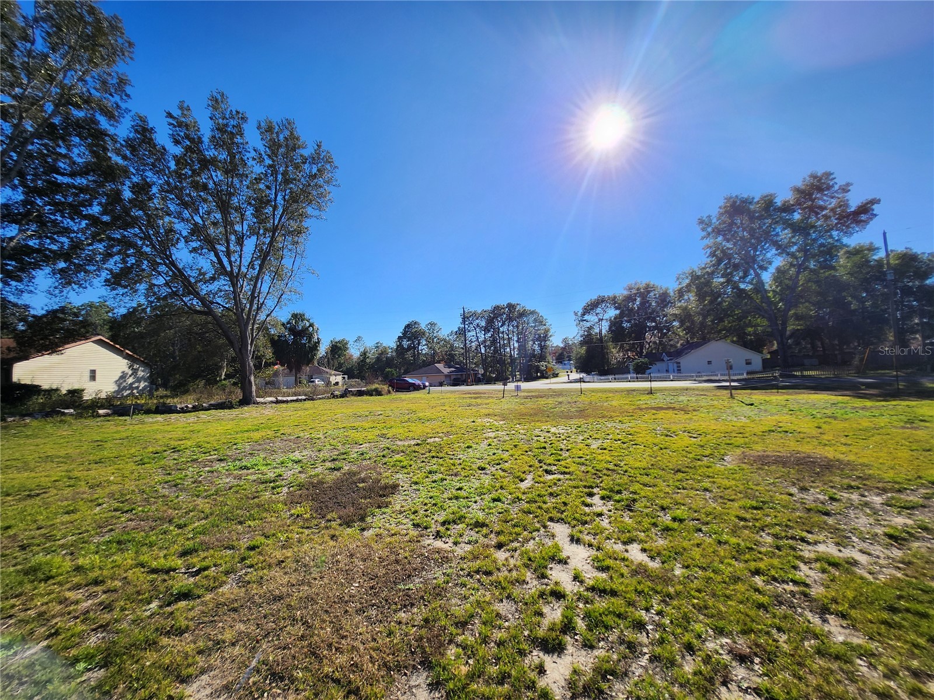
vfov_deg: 89.9
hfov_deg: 106.2
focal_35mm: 13
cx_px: 467
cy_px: 350
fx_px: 351
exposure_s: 1/1314
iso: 32
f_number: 2.2
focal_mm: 1.7
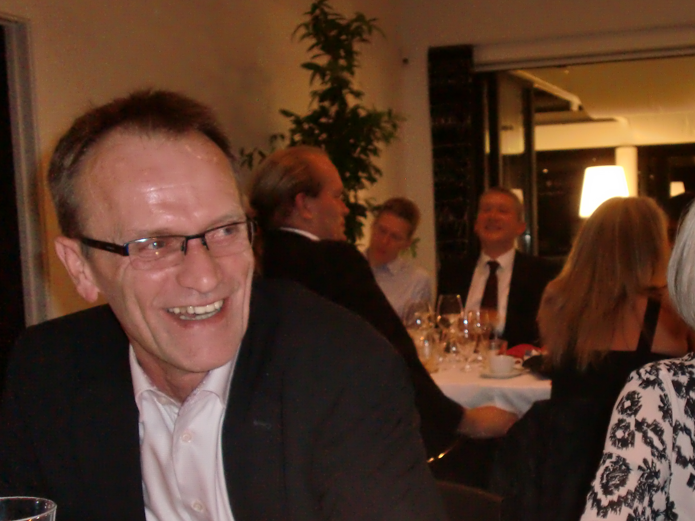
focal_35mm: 50
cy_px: 358
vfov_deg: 28.9
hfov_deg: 37.8
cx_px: 465
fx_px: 1004
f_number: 3.1
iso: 400
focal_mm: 6.51
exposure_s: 1/15
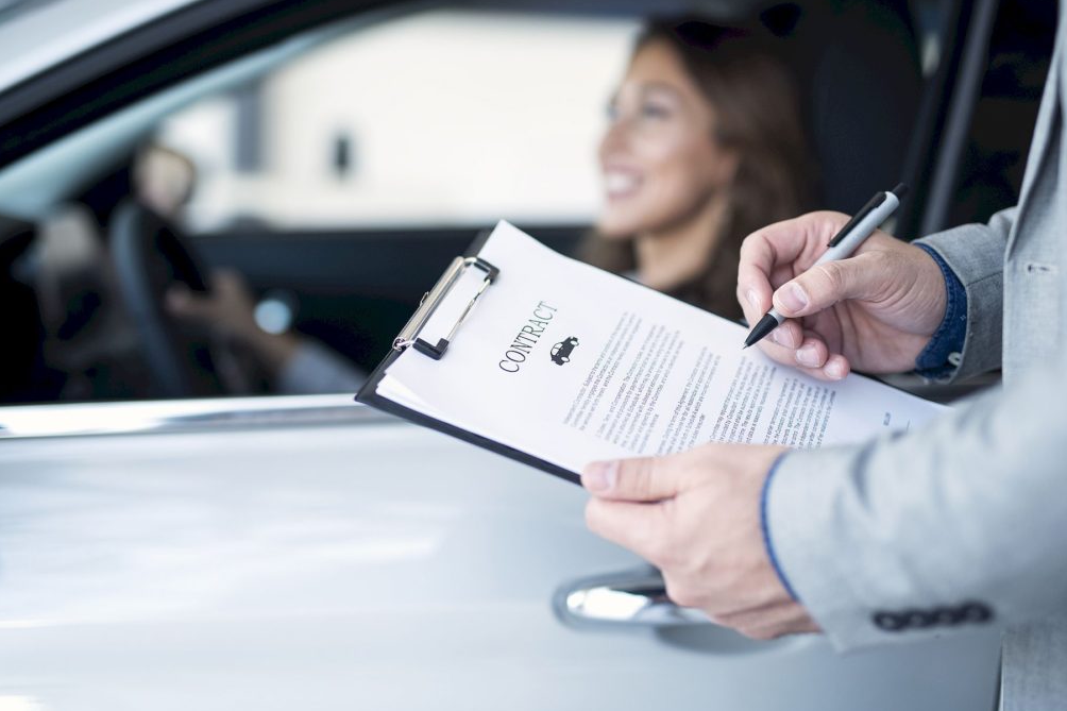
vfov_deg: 26.5
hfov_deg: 38.9
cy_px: 357
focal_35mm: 51
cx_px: 524
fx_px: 1511
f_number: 1.8
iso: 320
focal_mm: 50
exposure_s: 1/320
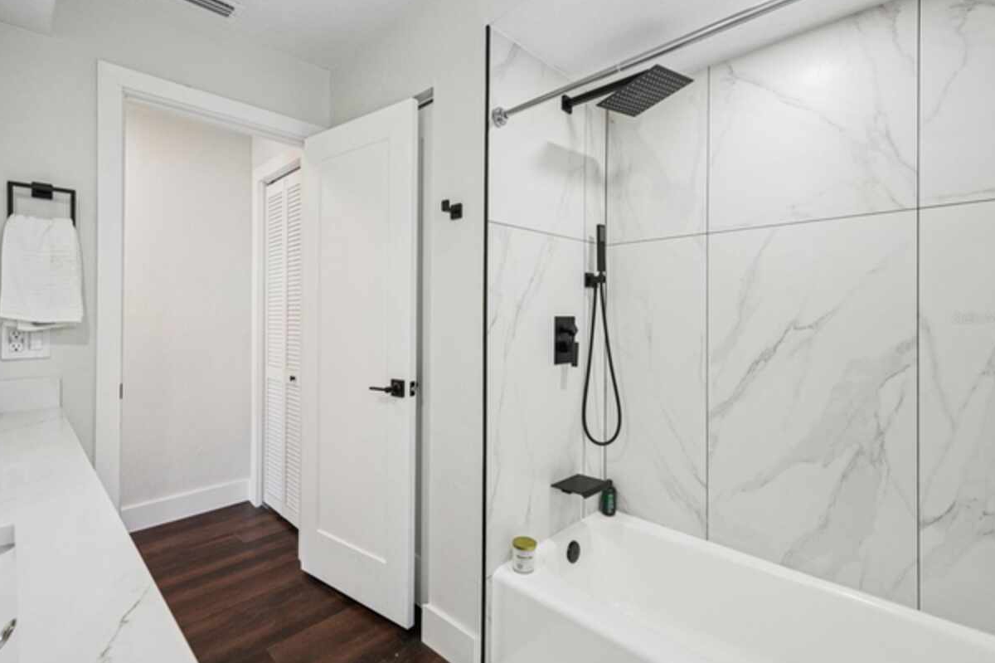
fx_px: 442
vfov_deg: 73.7
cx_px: 481
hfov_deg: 96.7
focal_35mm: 16
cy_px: 318
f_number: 8
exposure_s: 1/30
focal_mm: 15
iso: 400
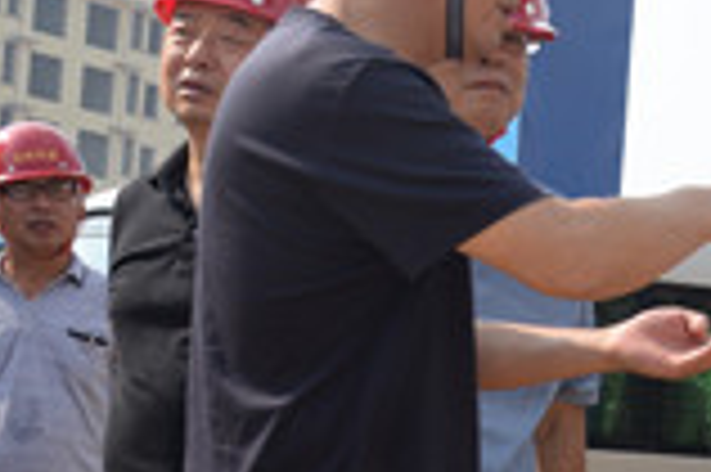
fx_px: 2999
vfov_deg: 9.0
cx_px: 1166
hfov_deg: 12.6
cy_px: 423
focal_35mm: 152
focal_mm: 30
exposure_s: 1/200
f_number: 7.1
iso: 100
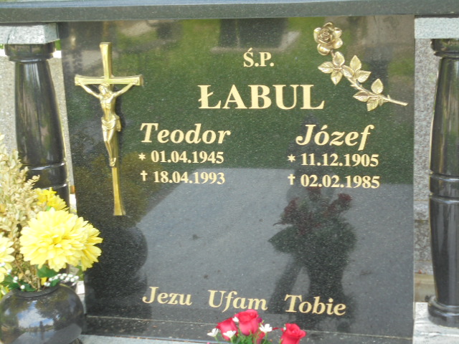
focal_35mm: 64
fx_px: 849
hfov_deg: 30.3
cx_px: 230
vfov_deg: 22.9
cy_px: 172
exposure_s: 1/40
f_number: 5.6
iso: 100
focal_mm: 11.5
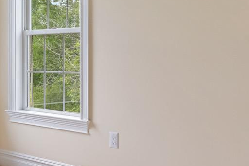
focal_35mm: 68
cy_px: 84
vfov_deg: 20.0
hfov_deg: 28.0
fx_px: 470
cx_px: 4
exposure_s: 1/13
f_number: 8
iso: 400
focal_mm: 17
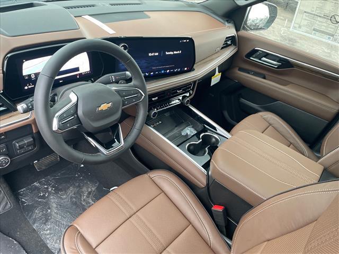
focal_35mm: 26
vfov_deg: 53.1
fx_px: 255
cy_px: 127
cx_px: 170
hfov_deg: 67.3
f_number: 1.6
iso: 200
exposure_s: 1/60
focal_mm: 4.2
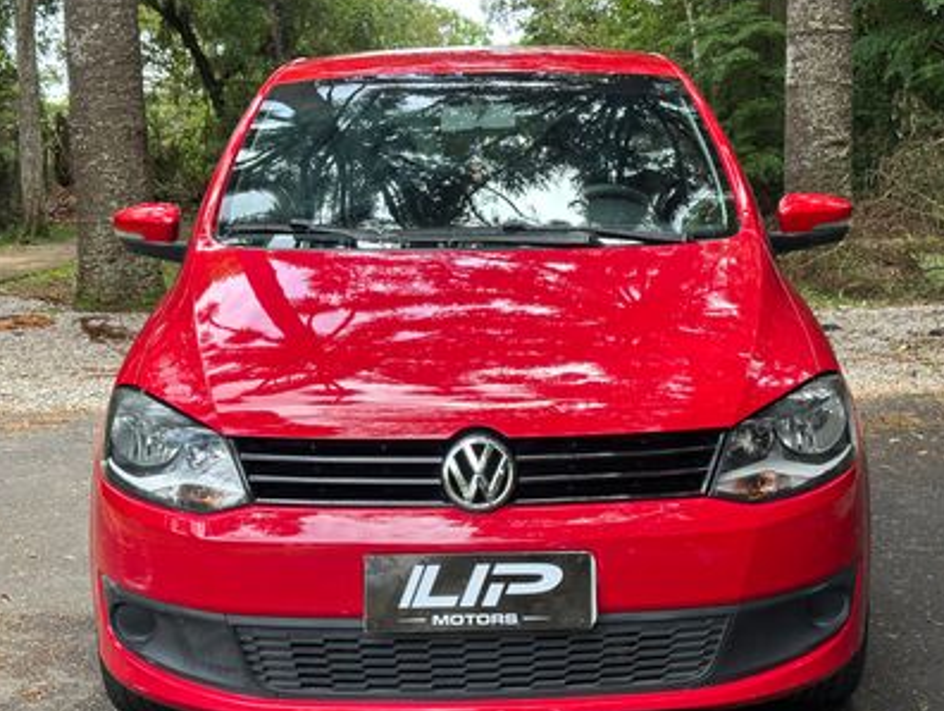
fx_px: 1556
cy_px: 387
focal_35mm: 57
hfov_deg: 33.7
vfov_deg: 25.7
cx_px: 496
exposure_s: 1/371
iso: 64
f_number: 1.78
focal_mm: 6.86
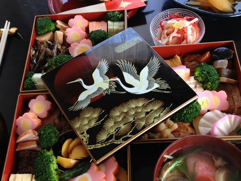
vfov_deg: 40.7
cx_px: 120
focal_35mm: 35
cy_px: 90
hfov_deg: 52.6
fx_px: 244
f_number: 2.4
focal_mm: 4.28
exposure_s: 1/30
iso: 50
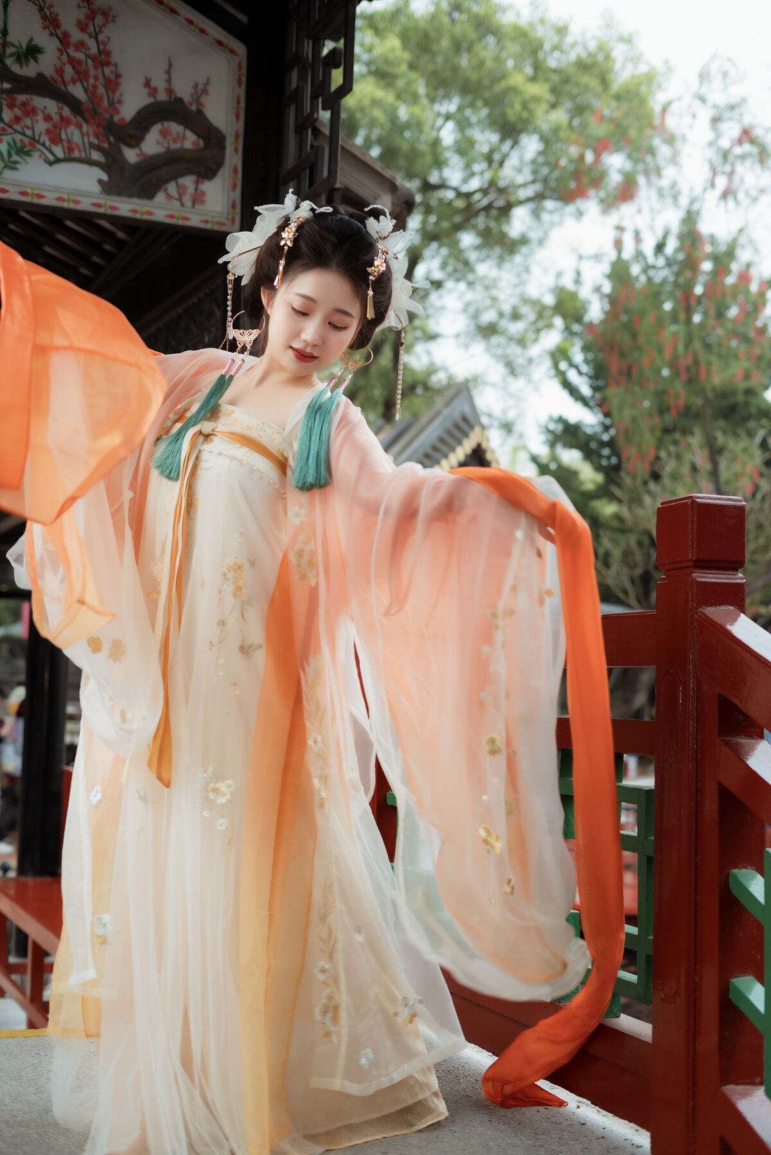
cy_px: 578
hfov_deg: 27.0
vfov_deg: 39.6
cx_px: 386
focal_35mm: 50
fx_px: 1606
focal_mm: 50
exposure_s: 1/125
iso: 500
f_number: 2.8
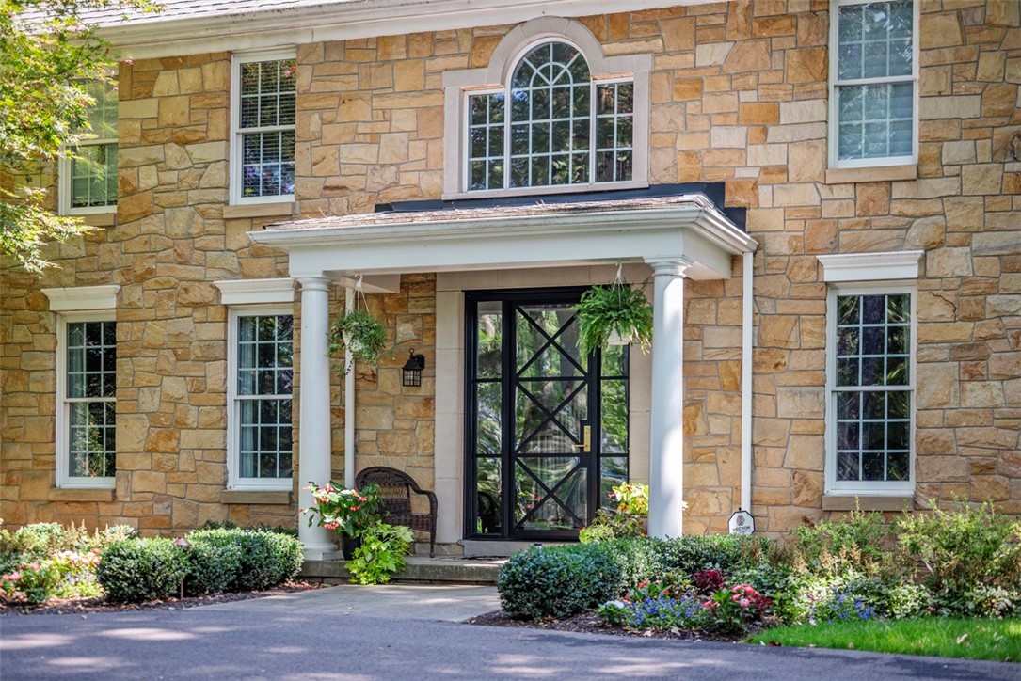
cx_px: 510
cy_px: 340
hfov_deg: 39.6
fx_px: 1418
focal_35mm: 50
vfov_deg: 27.0
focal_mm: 50
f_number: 1.8
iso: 400
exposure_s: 1/1250
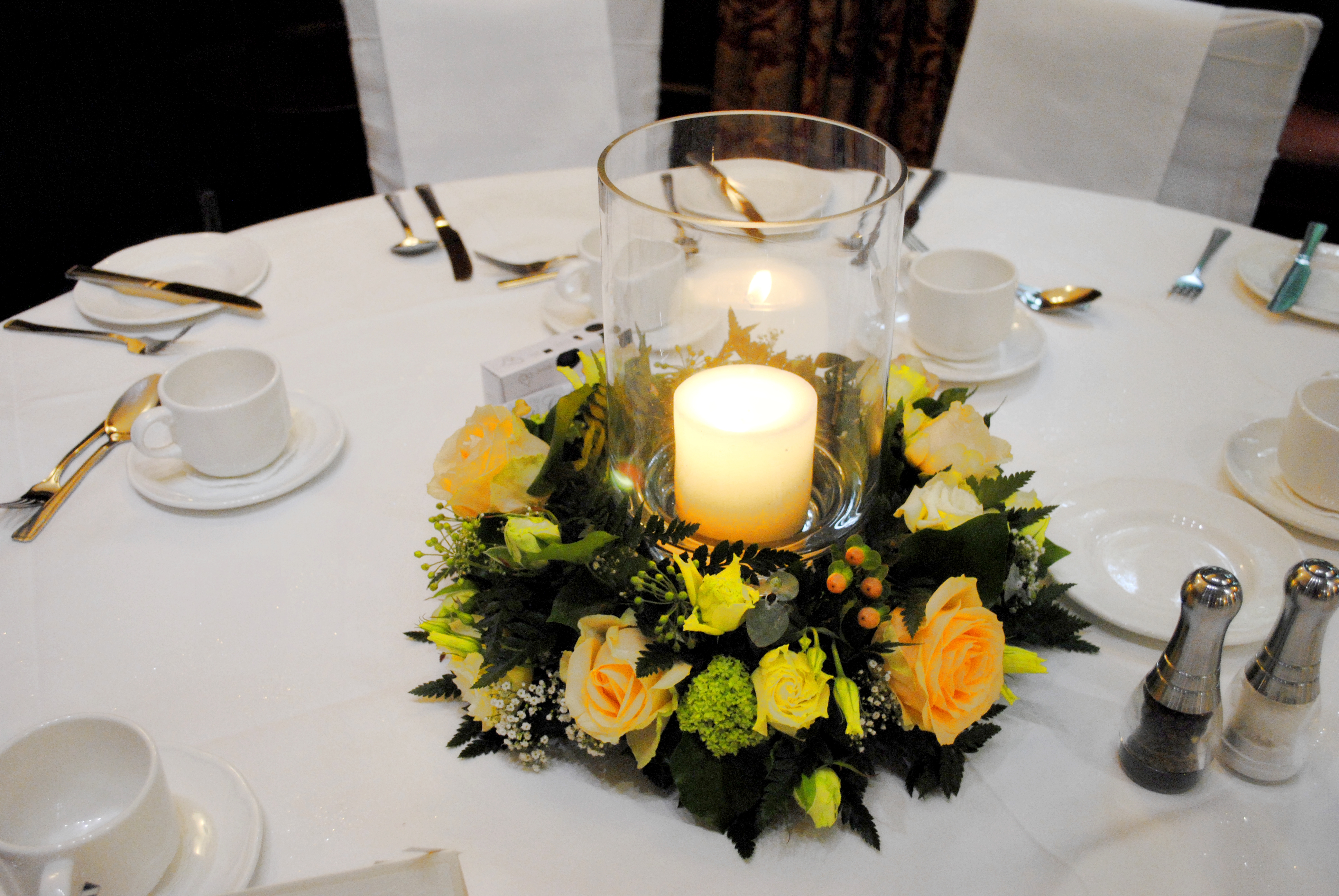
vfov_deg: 37.0
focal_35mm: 36
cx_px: 670
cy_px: 448
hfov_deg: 53.1
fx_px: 1341
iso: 1100
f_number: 4
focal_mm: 24
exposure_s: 1/30
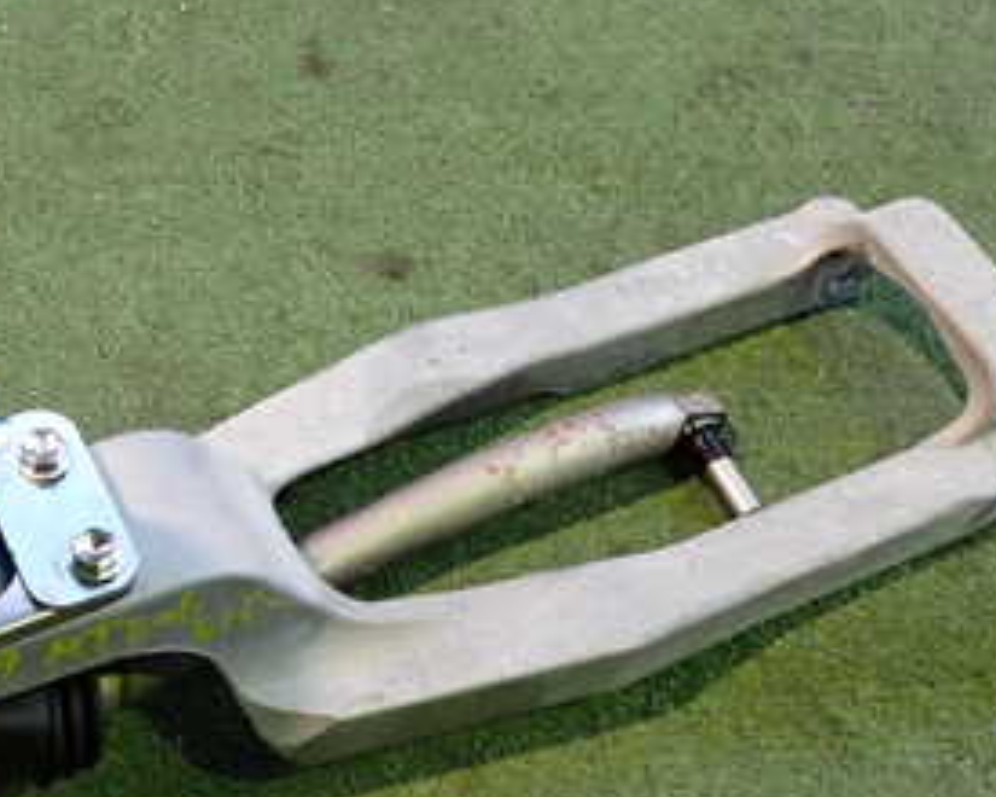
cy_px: 391
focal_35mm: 64
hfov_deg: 29.0
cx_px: 225
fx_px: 1887
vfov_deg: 23.8
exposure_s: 1/30
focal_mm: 5.4
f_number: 2.3
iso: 320
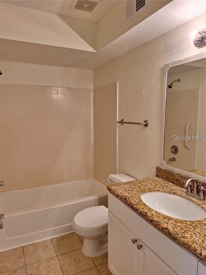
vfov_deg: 73.9
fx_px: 182
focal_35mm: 23
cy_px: 138
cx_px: 103
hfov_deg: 58.9
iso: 50
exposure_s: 1/120
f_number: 1.8
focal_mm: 5.54
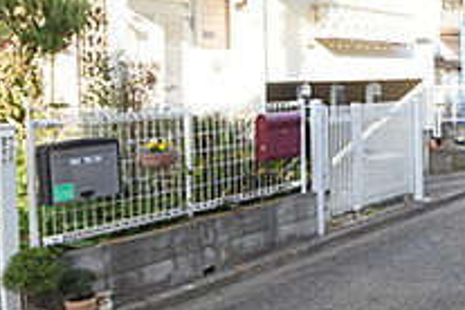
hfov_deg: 38.5
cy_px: 83
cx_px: 526
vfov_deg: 32.5
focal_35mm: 40
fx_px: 523
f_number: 8
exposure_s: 1/250
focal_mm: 9
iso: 400
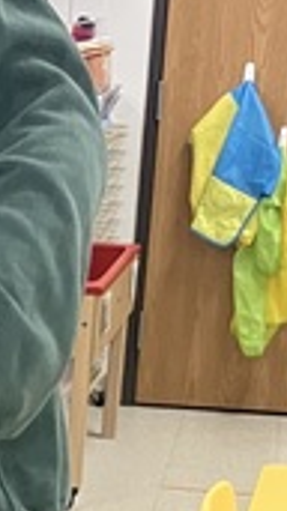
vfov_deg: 14.5
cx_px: -323
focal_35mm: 143
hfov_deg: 8.0
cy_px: 645
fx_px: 1938
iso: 125
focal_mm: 3.99
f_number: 1.8
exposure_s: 1/60
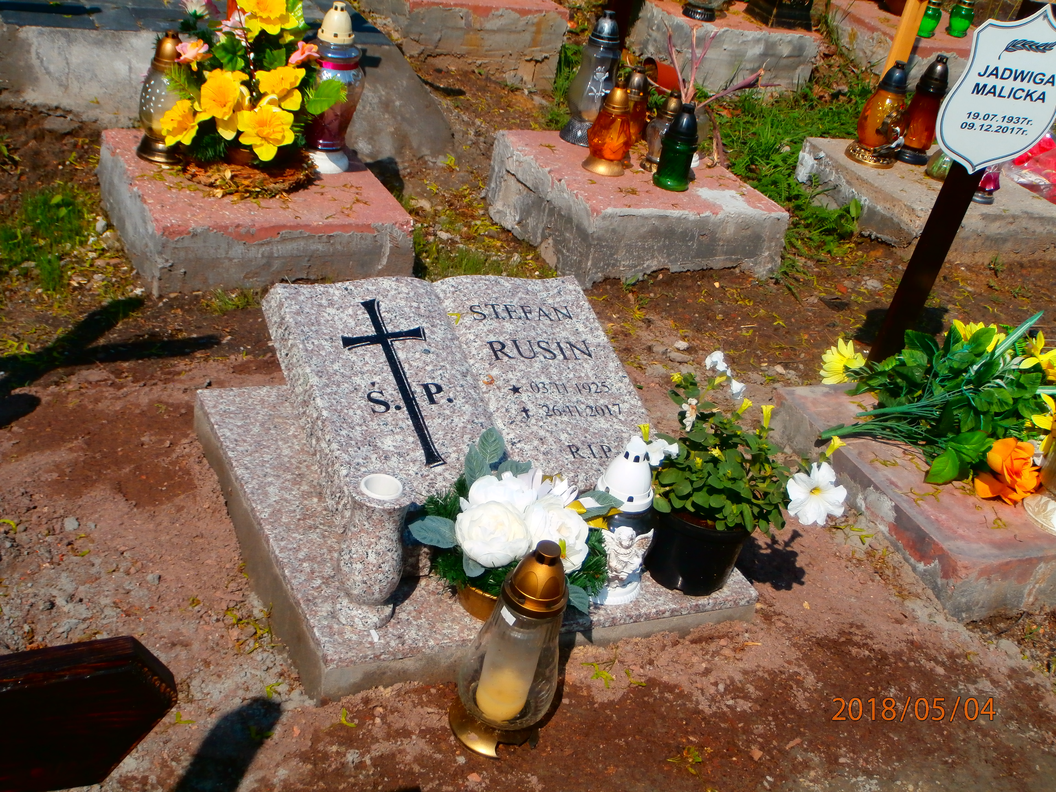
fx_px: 1434
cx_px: 528
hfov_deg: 40.4
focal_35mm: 47
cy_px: 396
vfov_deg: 30.9
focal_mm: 8.29
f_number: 4.2
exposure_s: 1/1000
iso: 100
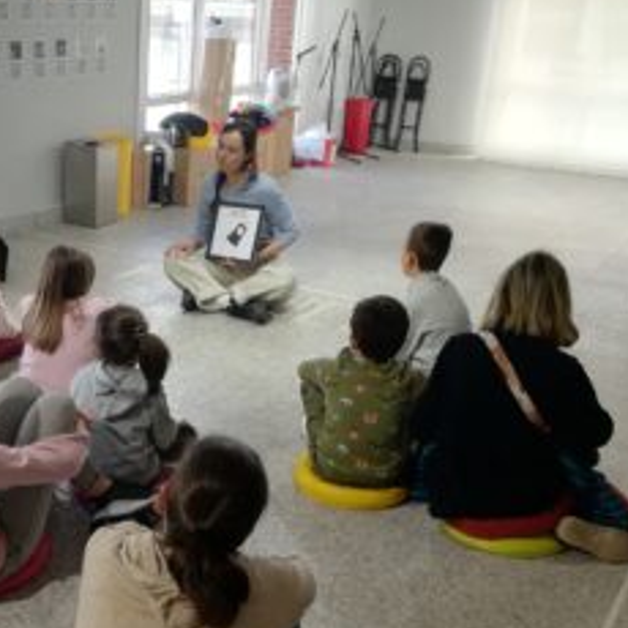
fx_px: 985
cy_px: 412
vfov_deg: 35.1
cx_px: 161
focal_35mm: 48
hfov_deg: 34.6
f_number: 2.2
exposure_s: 1/50
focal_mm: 3.83
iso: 80
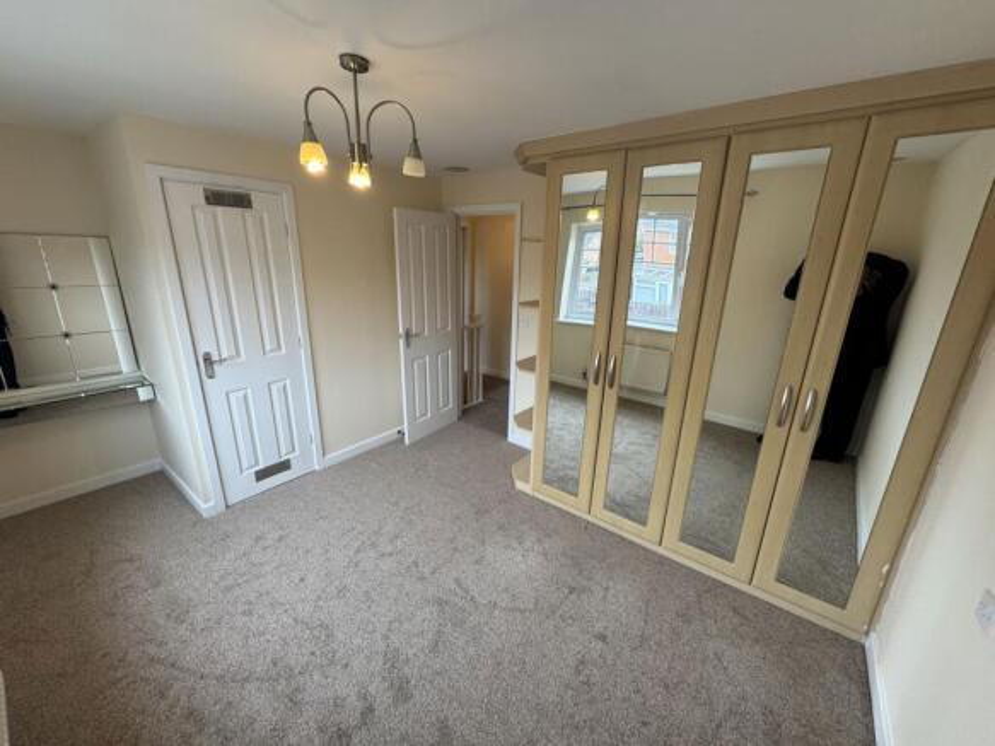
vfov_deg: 85.7
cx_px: 498
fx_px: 402
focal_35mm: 14
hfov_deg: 102.1
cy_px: 373
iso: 200
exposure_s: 1/100
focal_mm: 2.22
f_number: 2.2
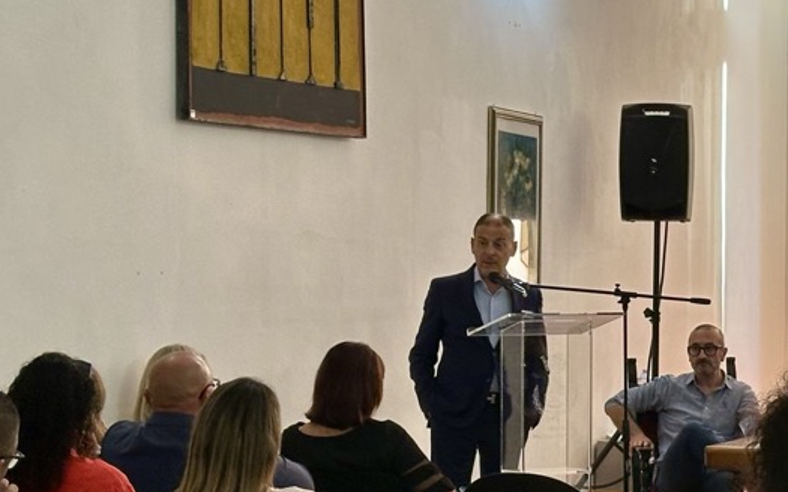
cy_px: 354
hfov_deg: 16.6
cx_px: 749
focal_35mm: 124
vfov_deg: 10.5
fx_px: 2663
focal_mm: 6.86
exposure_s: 1/50
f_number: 1.78
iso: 80
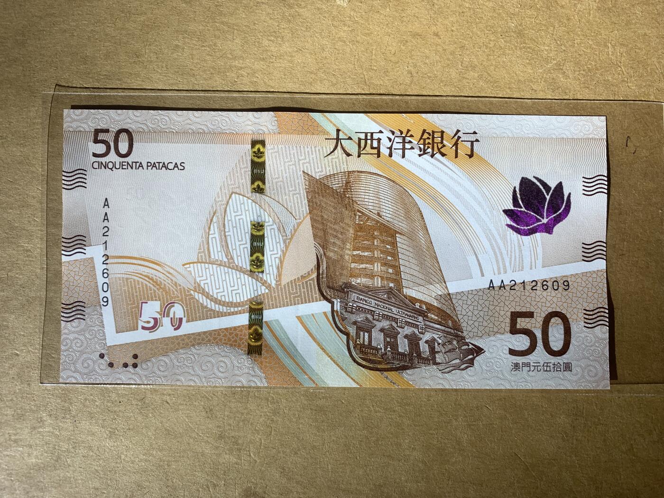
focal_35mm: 26
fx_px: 499
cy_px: 249
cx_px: 332
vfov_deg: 53.1
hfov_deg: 67.3
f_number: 1.8
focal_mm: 4.25
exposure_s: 1/217
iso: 25
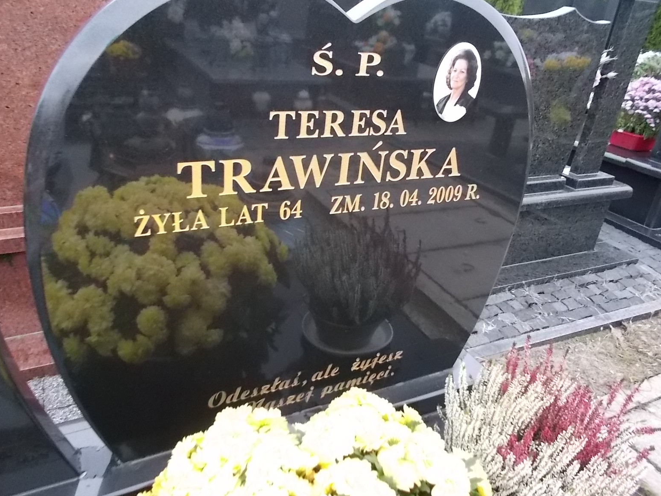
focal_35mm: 27
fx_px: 516
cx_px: 321
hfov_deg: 65.3
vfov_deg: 51.4
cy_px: 244
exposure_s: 1/50
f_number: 3.2
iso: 400
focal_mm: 4.6
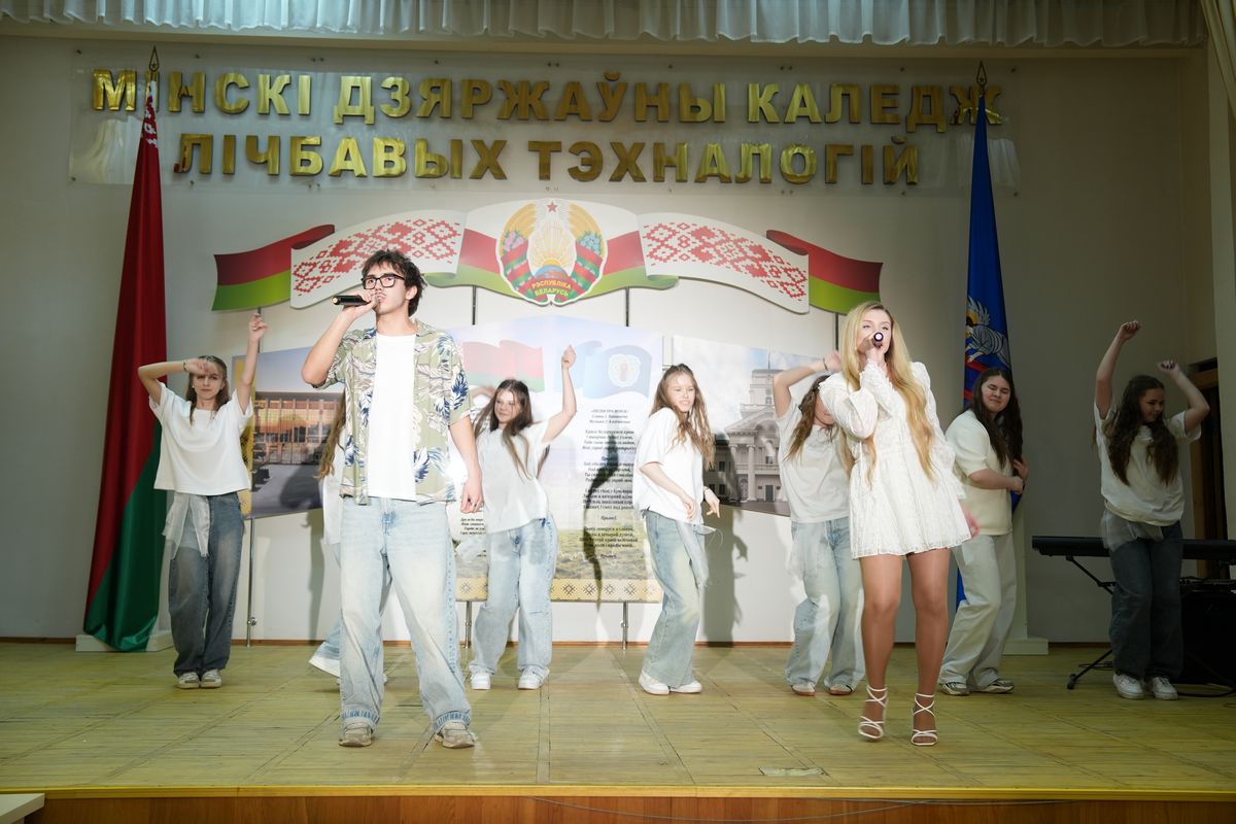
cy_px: 412
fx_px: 1305
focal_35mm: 38
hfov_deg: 50.7
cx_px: 618
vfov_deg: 35.1
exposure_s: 1/100
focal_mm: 38
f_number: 3.2
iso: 500
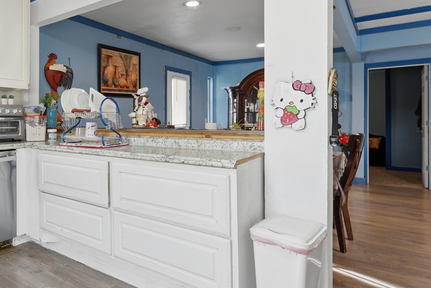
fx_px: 299
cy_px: 124
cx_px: 82
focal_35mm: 25
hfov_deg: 64.7
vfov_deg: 51.2
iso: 160
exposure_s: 1/200
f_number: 7.1
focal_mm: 12
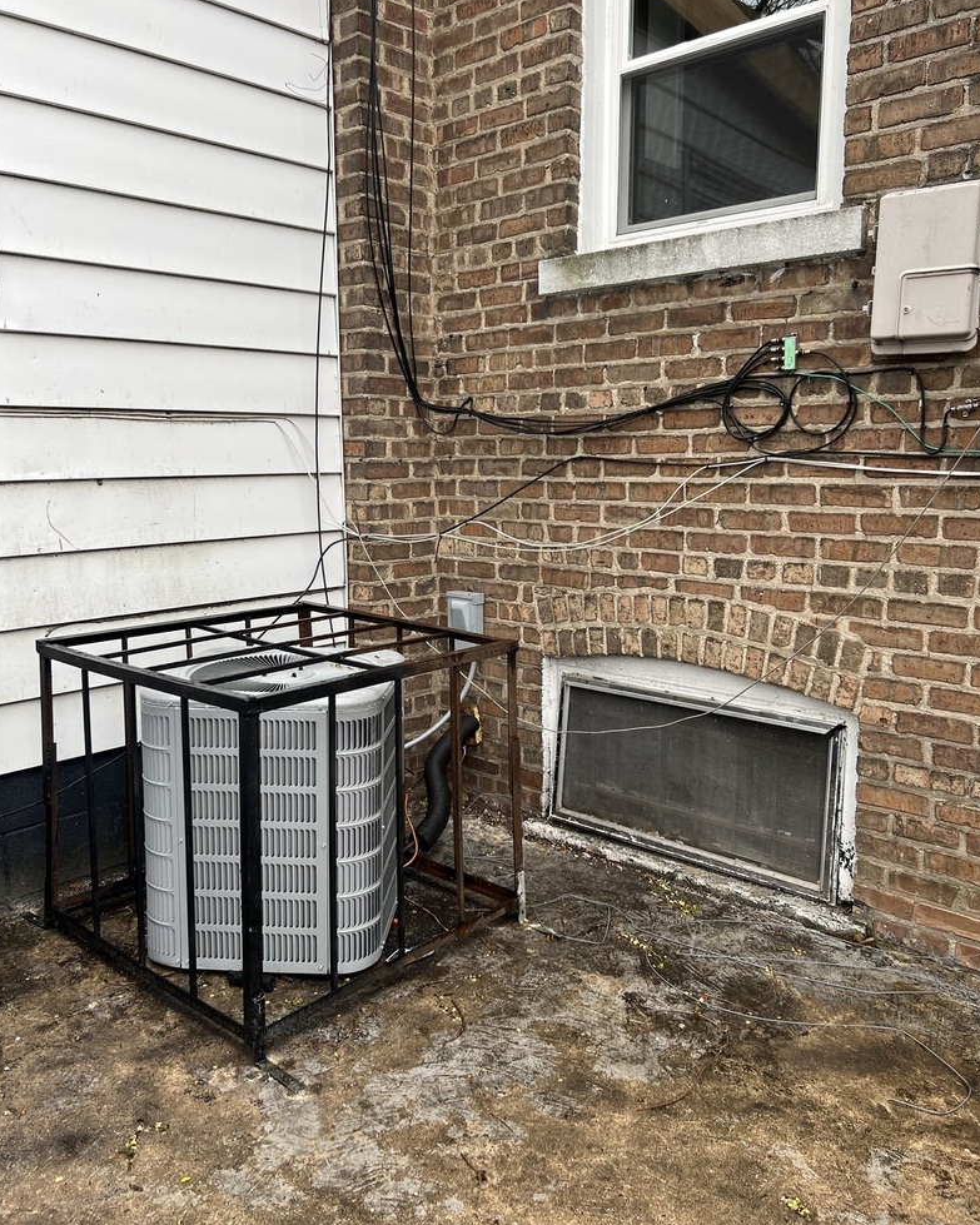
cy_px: 582
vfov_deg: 62.2
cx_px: 501
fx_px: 1015
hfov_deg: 51.5
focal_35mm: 28
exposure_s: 1/351
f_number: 1.5
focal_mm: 5.7
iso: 50
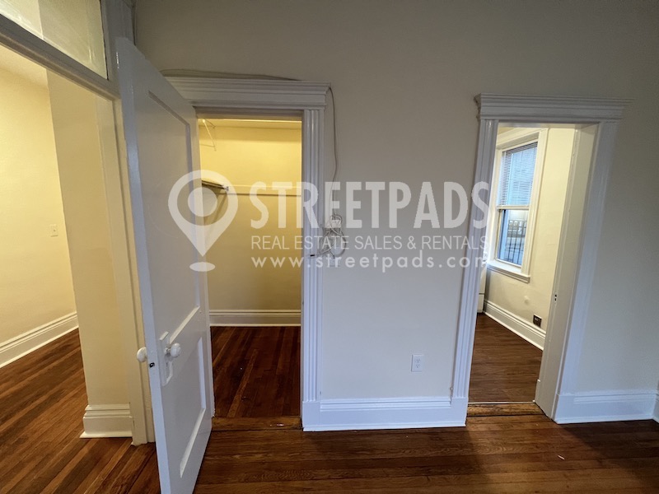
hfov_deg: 106.2
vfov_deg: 89.9
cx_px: 330
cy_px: 247
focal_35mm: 13
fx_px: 247
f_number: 1.8
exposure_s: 1/60
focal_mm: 1.57
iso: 250
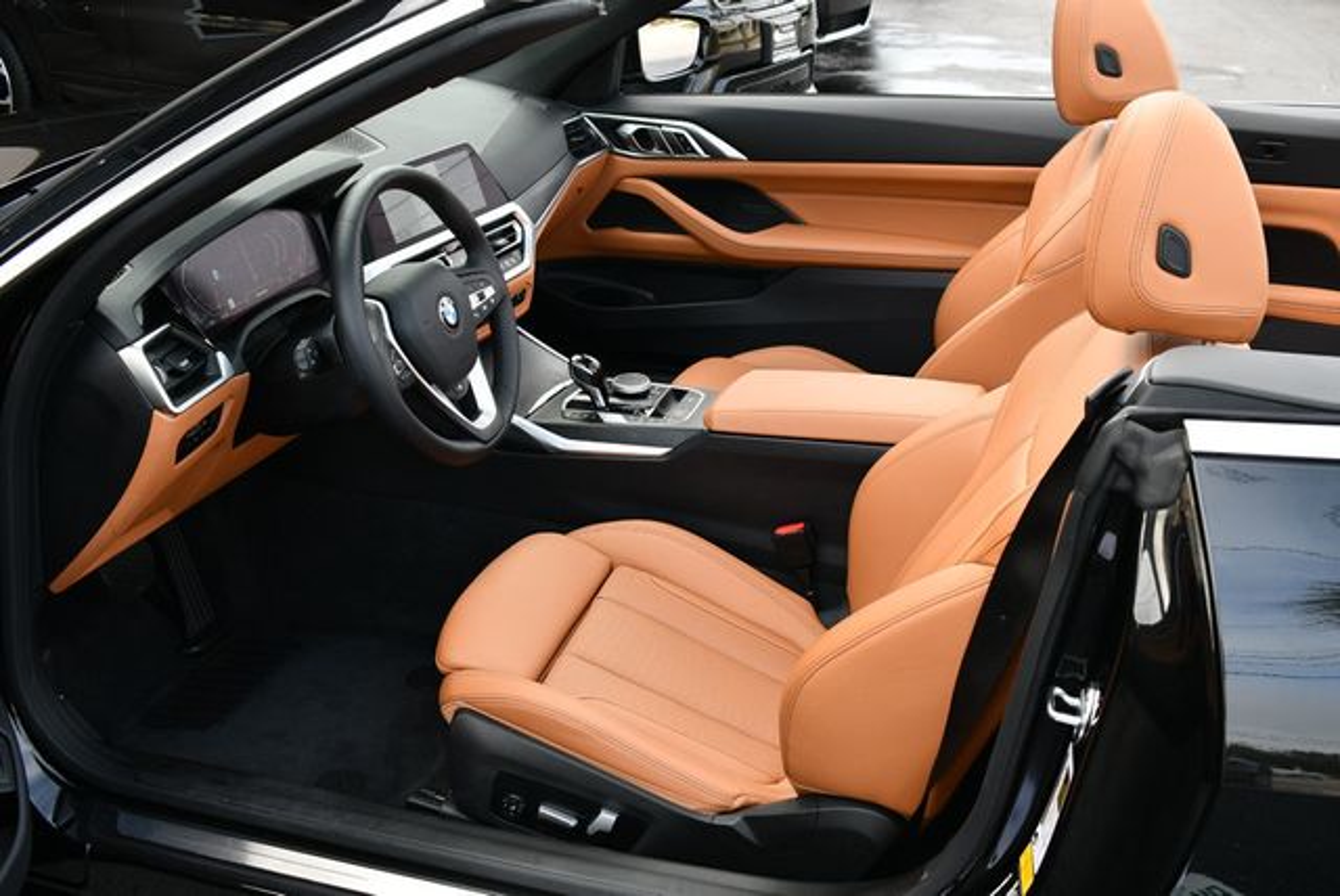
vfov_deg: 36.9
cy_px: 448
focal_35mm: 36
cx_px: 670
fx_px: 1341
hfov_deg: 53.1
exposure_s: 1/80
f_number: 4.5
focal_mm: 18
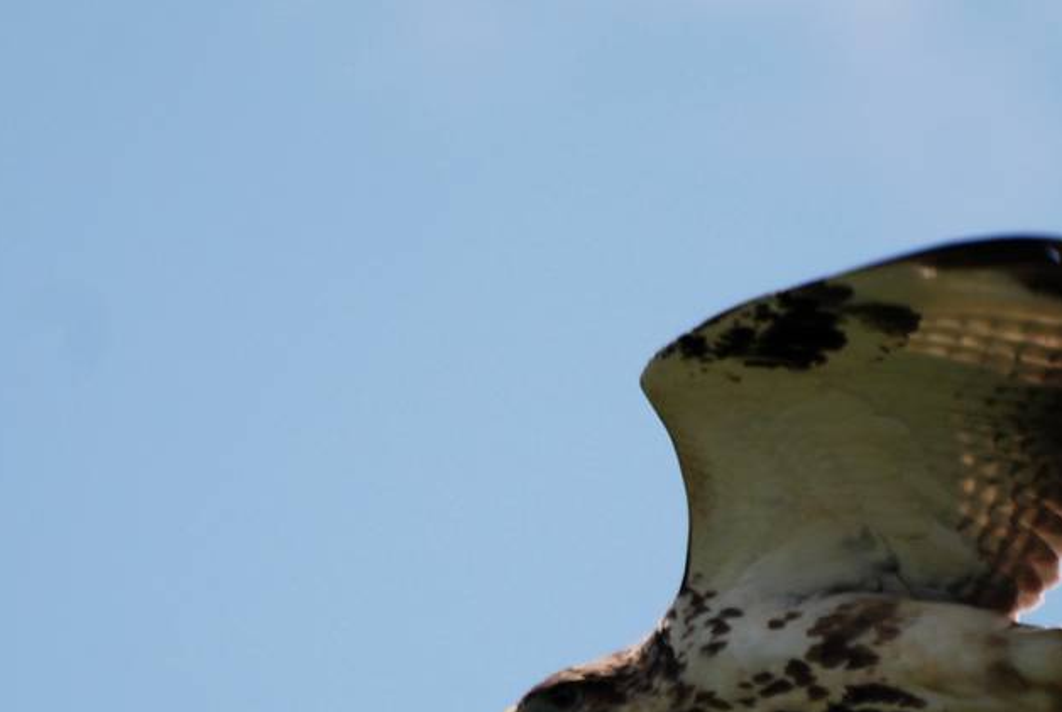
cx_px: 666
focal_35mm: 1146
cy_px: 576
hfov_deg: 1.8
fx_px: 33862
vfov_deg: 1.2
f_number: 5.6
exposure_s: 1/1000
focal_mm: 300
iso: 200
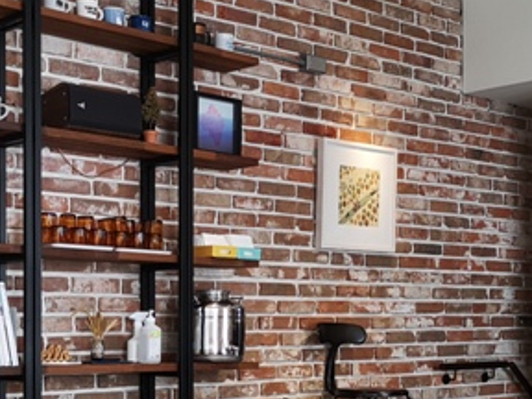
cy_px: 301
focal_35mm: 75
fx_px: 1153
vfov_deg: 19.5
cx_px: 314
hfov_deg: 25.9
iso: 80
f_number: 1.8
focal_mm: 3.95
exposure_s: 1/60
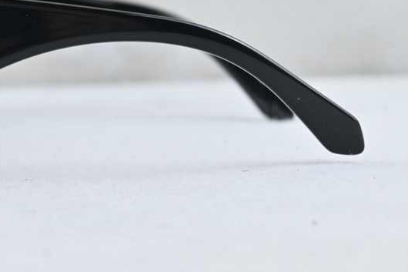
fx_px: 1656
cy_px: 54
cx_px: -48
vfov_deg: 9.4
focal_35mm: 146
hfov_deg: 13.7
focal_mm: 43
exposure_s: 1/25
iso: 100
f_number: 6
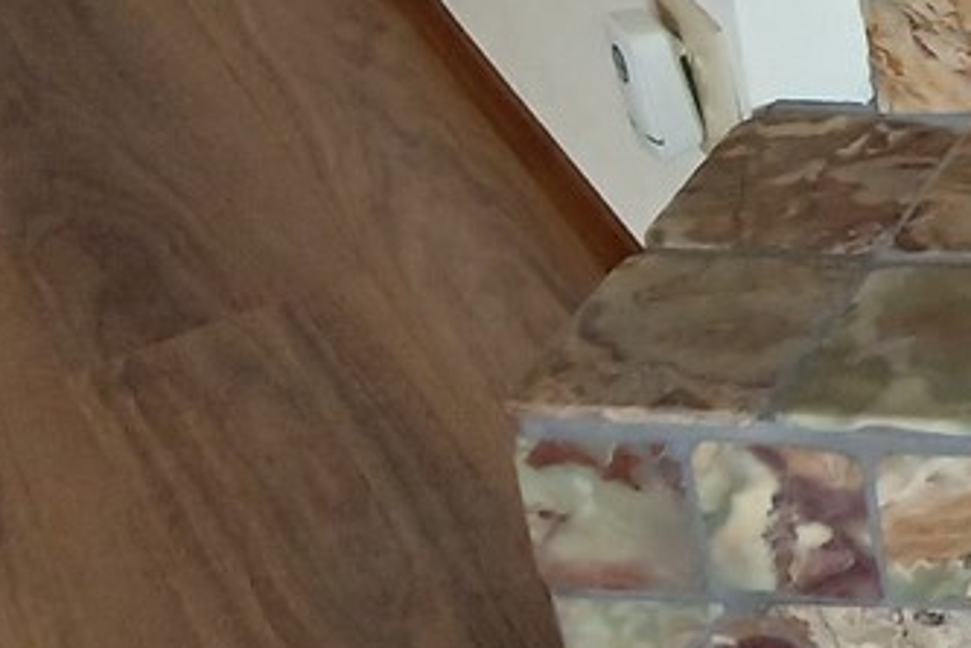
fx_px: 3506
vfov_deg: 9.9
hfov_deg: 13.1
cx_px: 2105
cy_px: -595
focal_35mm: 130
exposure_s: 1/60
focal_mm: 3.98
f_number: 1.8
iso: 160
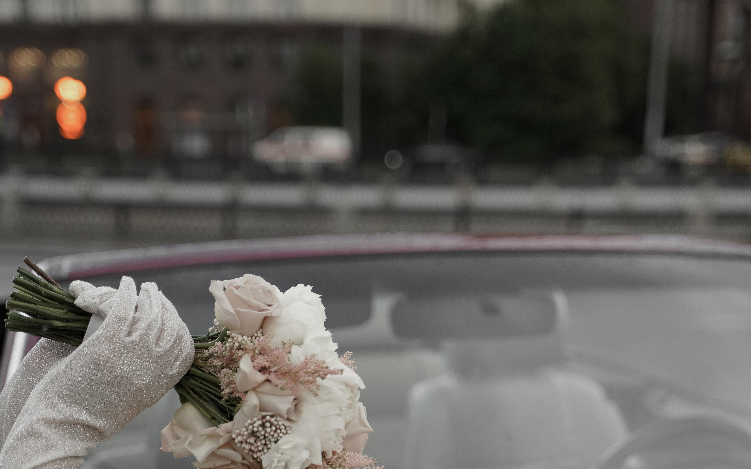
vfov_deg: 16.8
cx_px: 375
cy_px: 538
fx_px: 1535
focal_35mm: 75
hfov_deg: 27.5
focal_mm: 49
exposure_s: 1/250
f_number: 2.8
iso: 1000
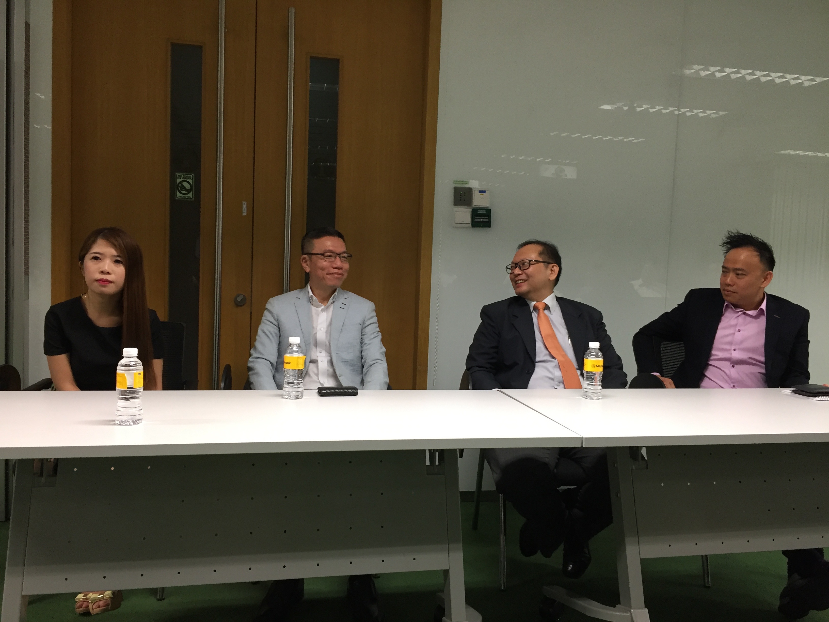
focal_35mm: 29
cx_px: 414
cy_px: 311
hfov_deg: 61.7
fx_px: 695
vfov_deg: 48.2
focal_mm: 4.15
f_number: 2.2
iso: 125
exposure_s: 1/33
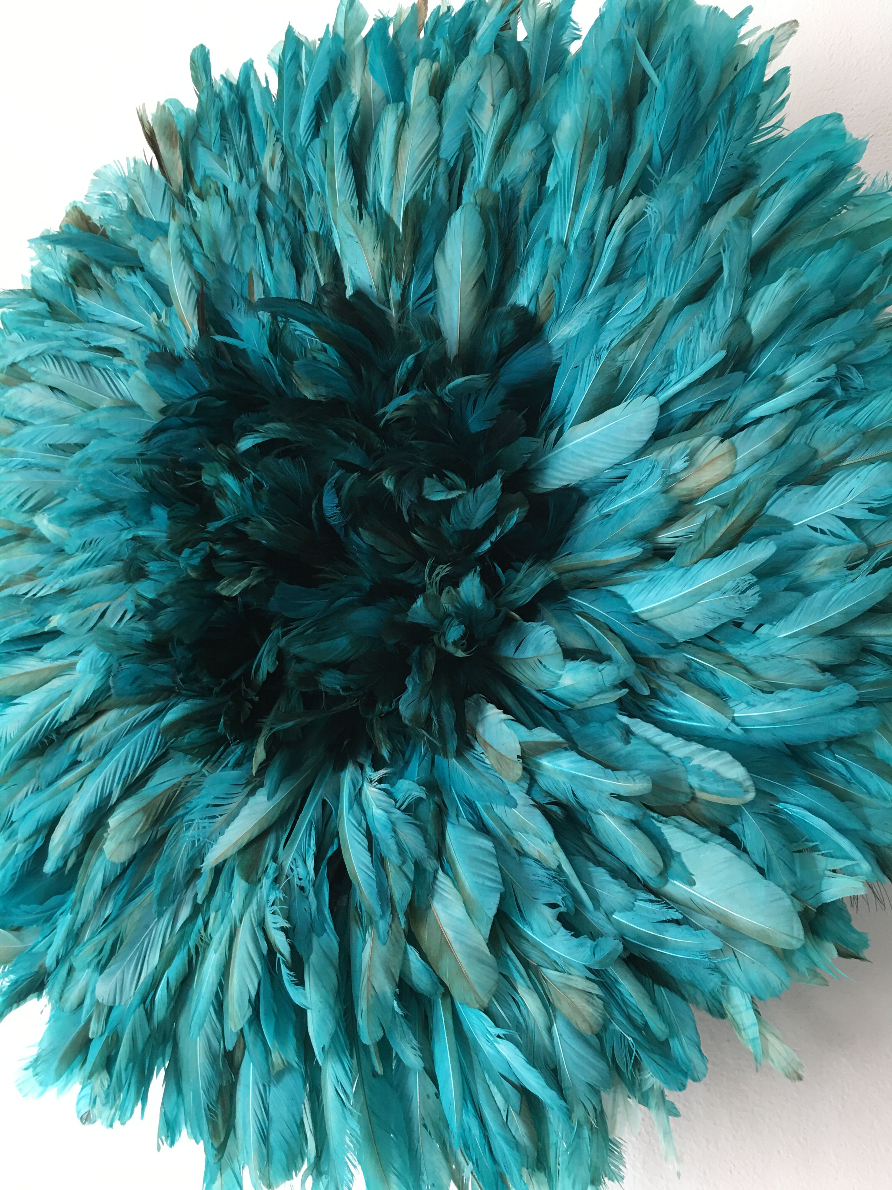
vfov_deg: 61.7
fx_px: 996
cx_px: 446
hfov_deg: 48.2
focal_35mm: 29
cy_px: 595
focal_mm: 4.15
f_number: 2.2
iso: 50
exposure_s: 1/17
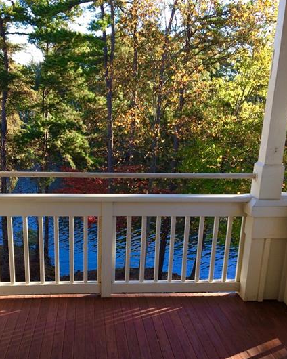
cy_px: 243
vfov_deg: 44.1
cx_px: 106
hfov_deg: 36.3
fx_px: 435
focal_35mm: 41
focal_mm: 4.15
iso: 32
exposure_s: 1/191
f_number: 2.2
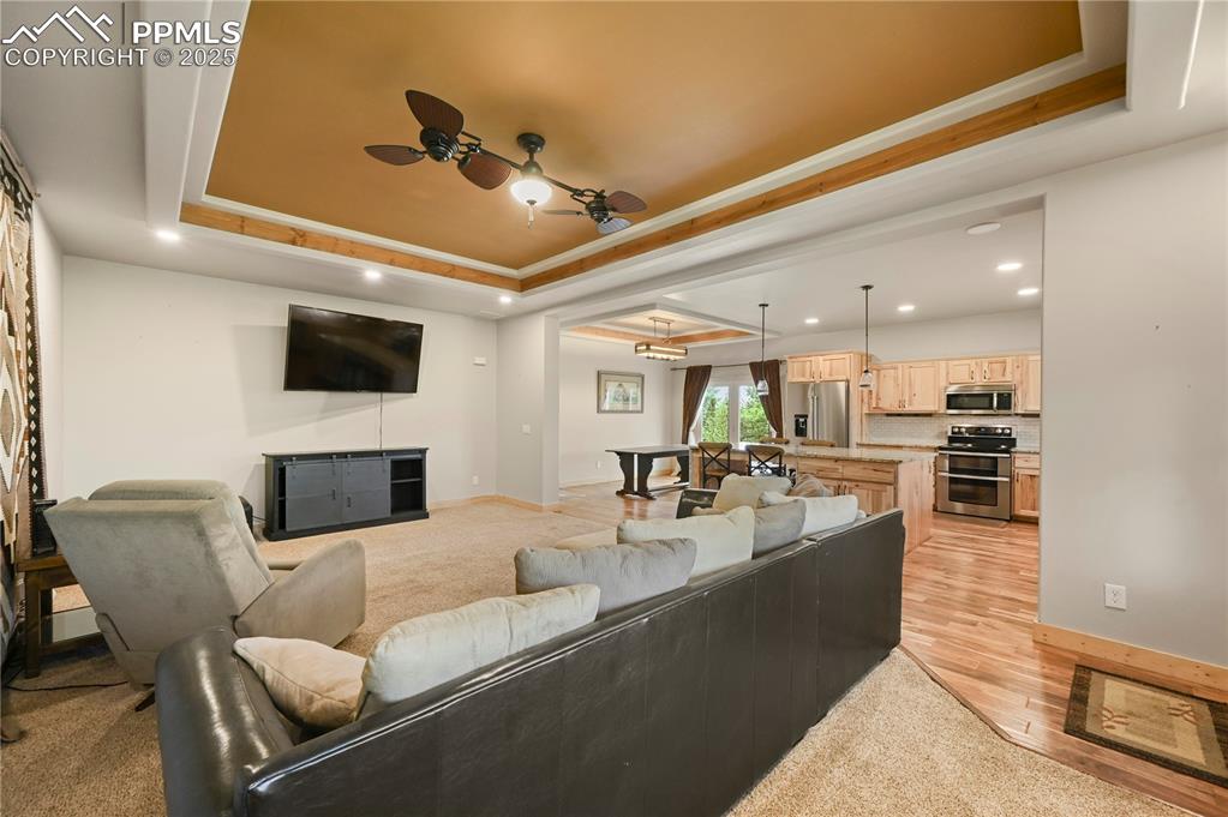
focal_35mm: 14
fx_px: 477
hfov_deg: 104.3
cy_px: 408
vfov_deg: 81.1
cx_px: 614
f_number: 8
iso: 400
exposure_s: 1/2.5
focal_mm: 14
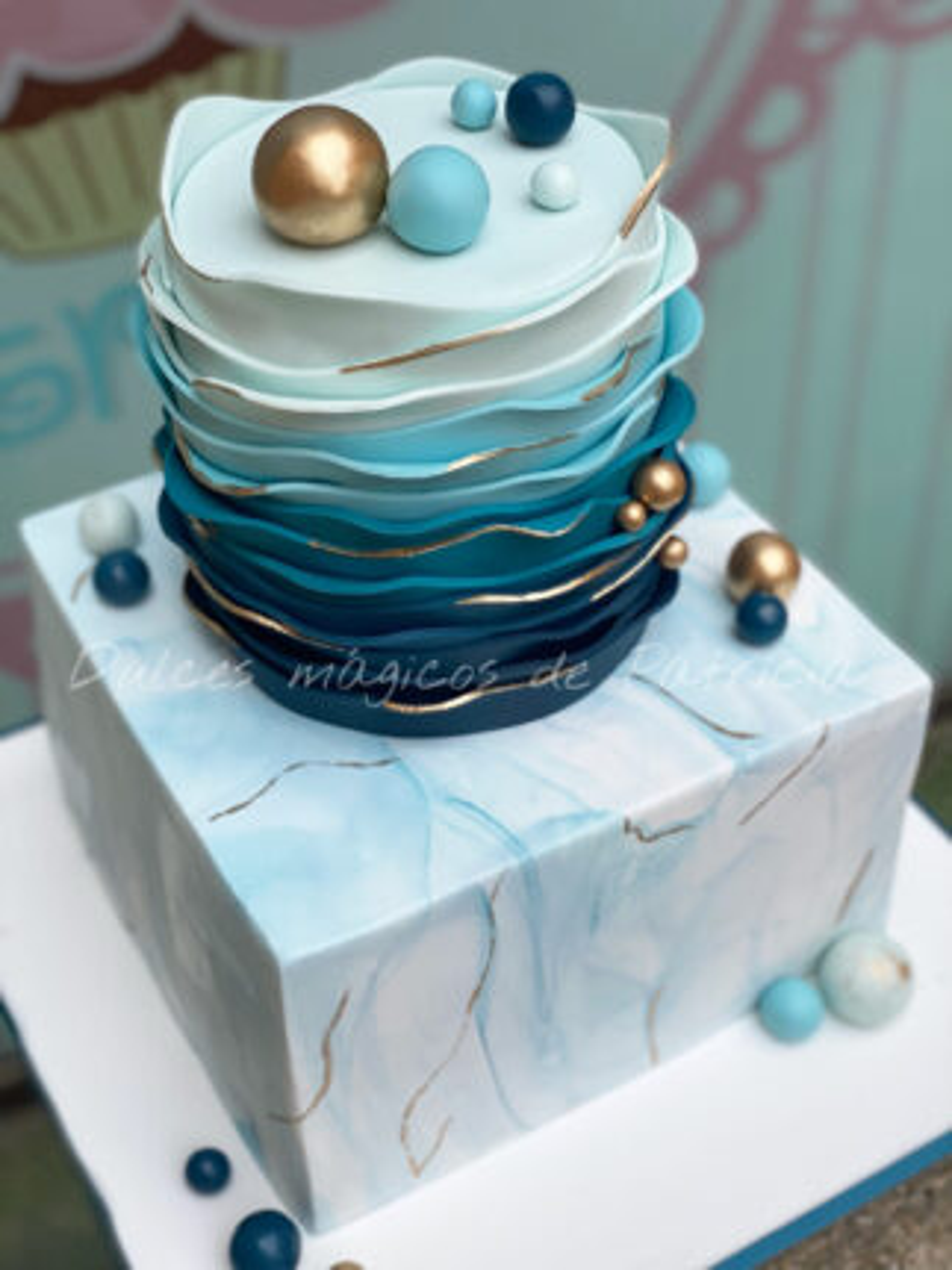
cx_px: 476
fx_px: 1908
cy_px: 635
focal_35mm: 52
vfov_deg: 36.8
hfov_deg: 28.0
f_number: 2
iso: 20
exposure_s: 1/448
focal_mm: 6
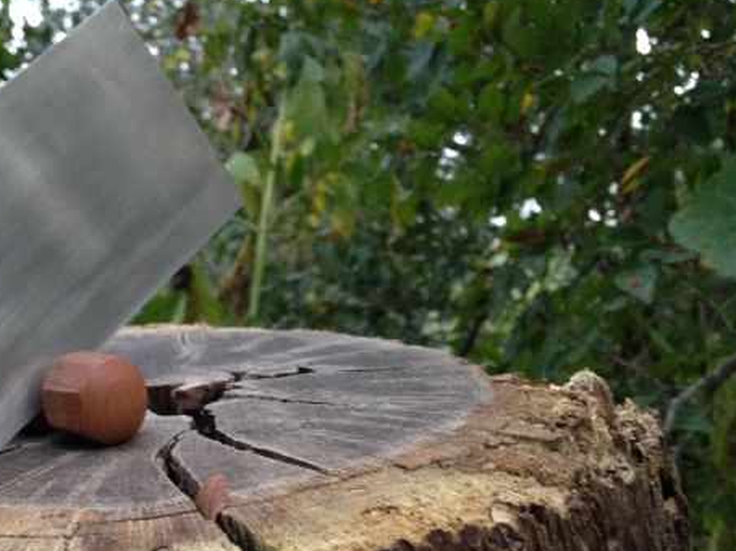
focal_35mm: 58
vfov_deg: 25.1
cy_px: 359
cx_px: 209
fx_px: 1233
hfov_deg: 32.8
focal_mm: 4.12
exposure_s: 1/20
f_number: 2.4
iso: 250
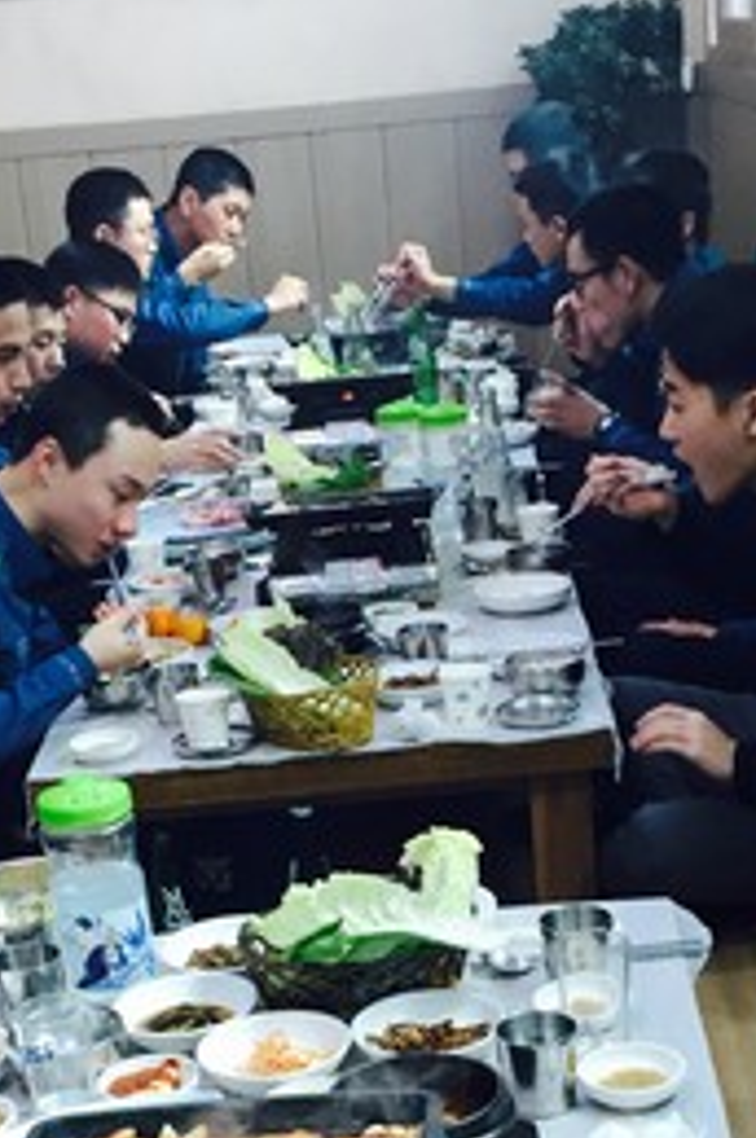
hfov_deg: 19.4
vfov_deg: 28.3
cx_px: 391
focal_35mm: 70
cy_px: 914
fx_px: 2211
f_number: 2.2
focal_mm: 4.15
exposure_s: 1/30
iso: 32
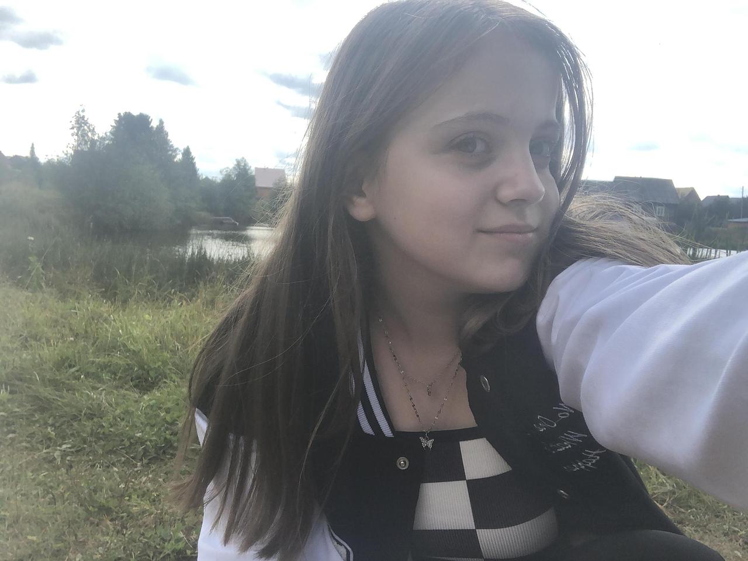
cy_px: 280
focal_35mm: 32
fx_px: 692
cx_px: 374
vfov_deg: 44.2
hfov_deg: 56.8
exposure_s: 1/526
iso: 20
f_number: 2.2
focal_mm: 2.87
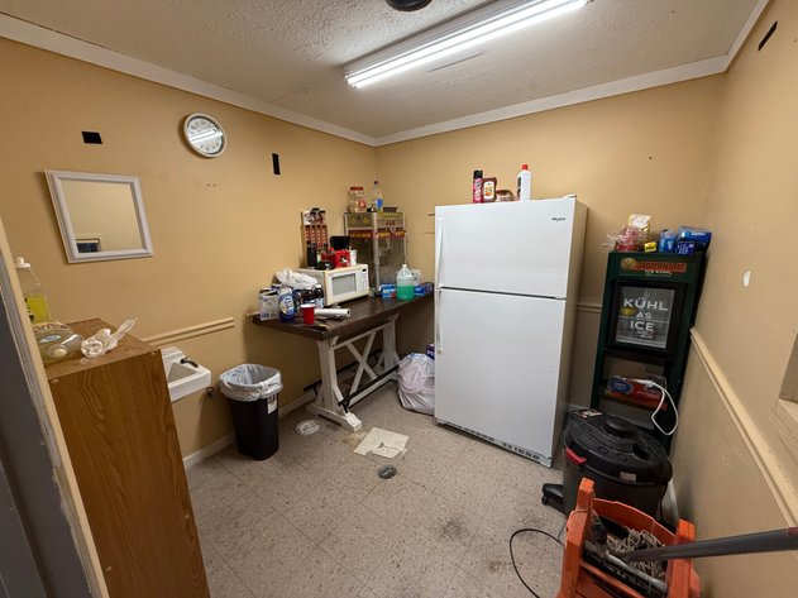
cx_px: 399
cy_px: 299
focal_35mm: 14
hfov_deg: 102.1
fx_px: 323
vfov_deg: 85.7
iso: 250
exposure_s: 1/120
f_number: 2.2
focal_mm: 2.22
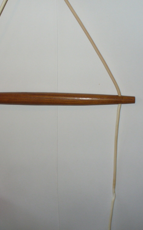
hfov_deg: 24.2
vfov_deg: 38.2
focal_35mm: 53
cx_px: 37
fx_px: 331
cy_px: 114
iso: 100
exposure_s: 1/40
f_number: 2.8
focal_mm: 6.1
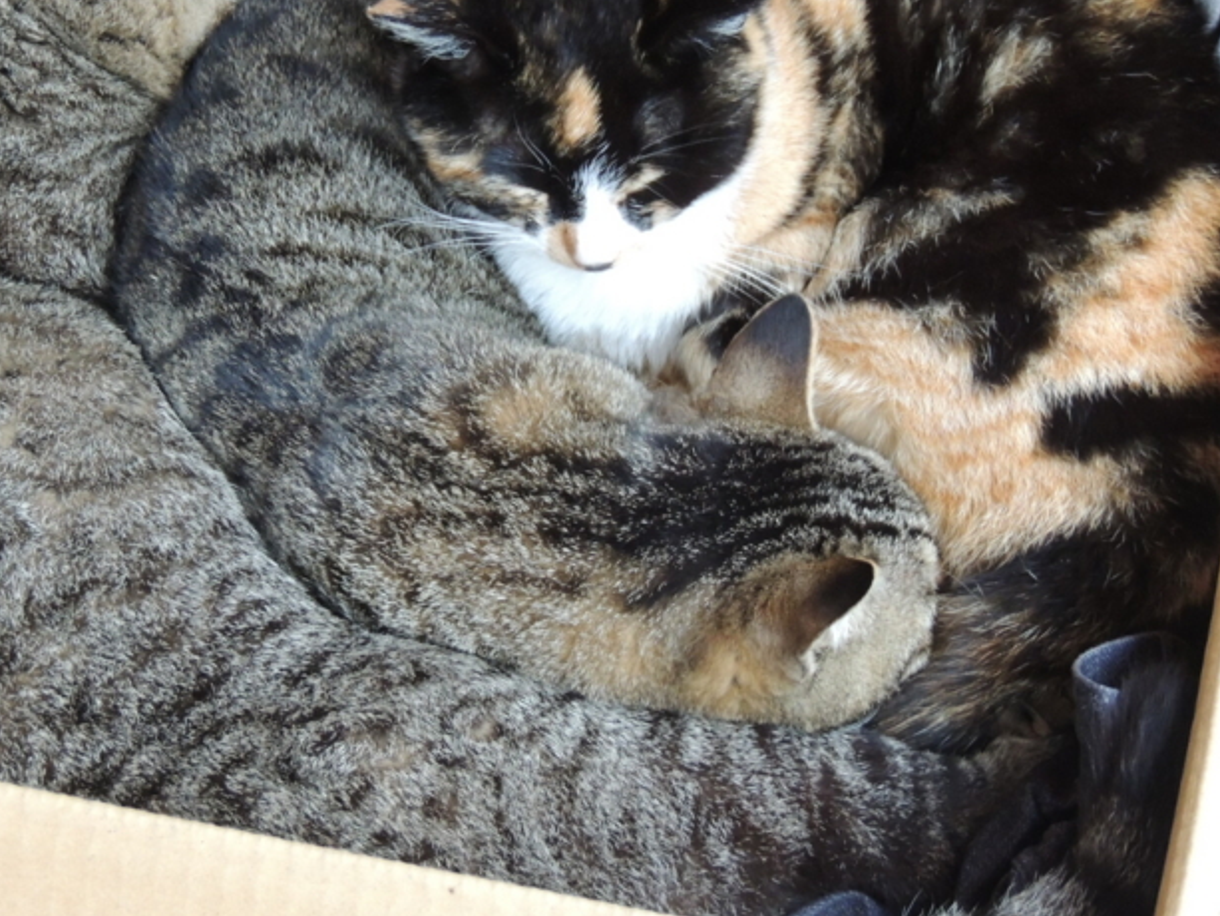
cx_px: 460
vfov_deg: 10.8
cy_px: 339
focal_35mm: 137
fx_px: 4829
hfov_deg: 14.4
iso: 800
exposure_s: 1/20
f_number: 4.2
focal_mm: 18.7
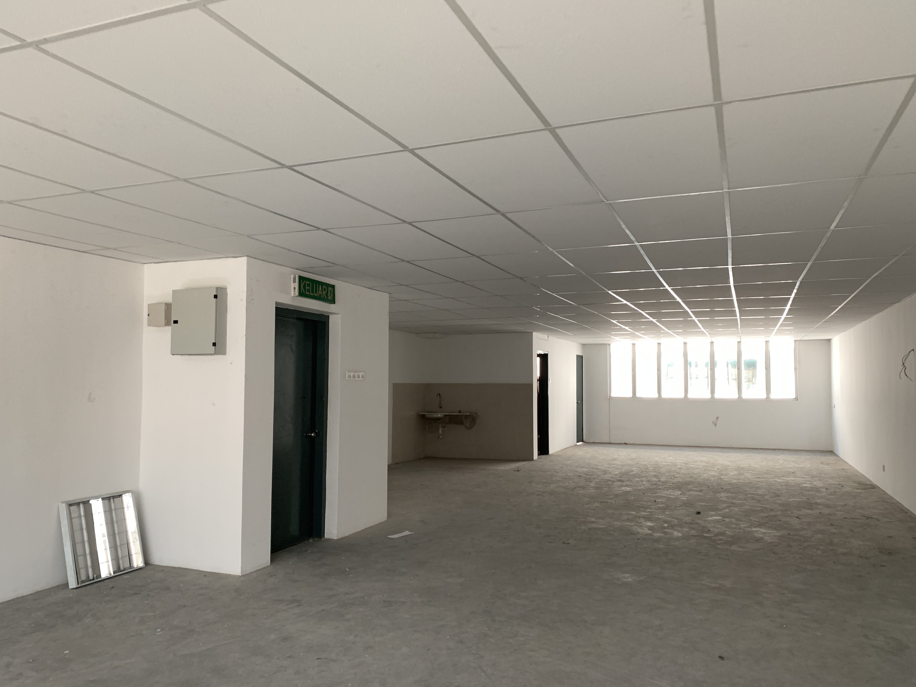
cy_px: 344
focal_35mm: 26
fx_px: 688
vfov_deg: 53.1
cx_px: 458
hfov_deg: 67.3
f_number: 1.8
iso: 250
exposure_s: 1/60
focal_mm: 4.25
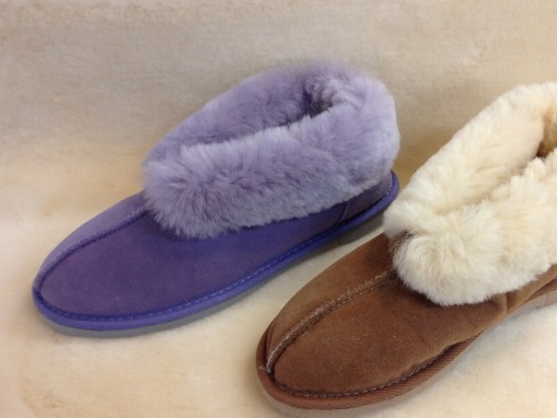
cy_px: 211
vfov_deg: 32.9
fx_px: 708
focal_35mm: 44
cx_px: 336
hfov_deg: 42.7
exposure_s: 1/20
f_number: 2.4
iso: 80
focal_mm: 4.28
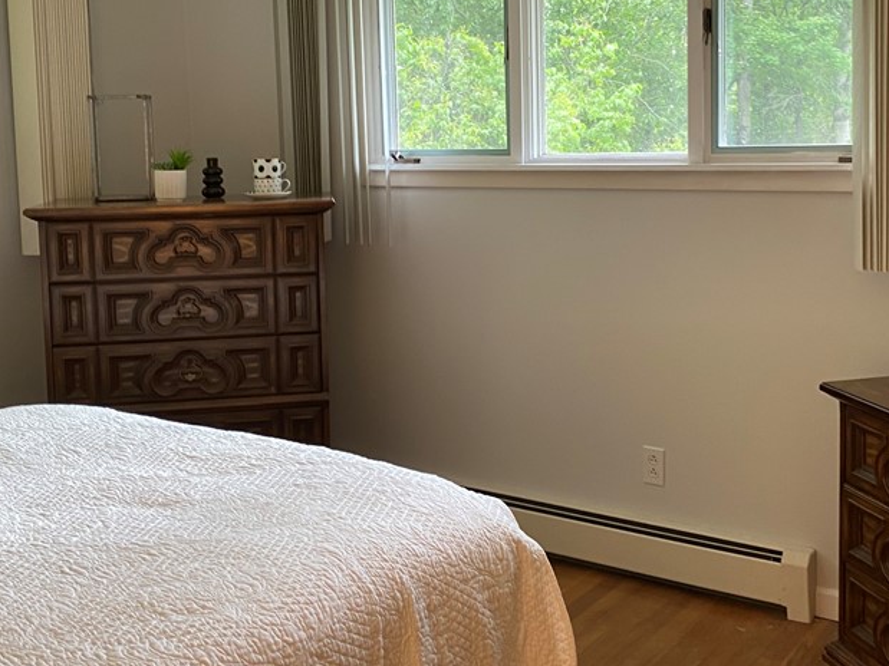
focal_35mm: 43
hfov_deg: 43.8
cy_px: 230
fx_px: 1104
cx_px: 504
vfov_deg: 33.3
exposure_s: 1/60
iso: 80
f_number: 1.8
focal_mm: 4.25
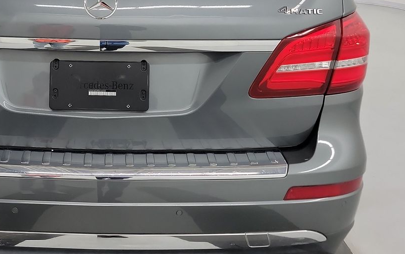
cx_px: 105
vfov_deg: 25.3
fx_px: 552
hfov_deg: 39.3
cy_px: 42
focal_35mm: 50
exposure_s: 1/59
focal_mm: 6.7
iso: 364
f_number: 1.8
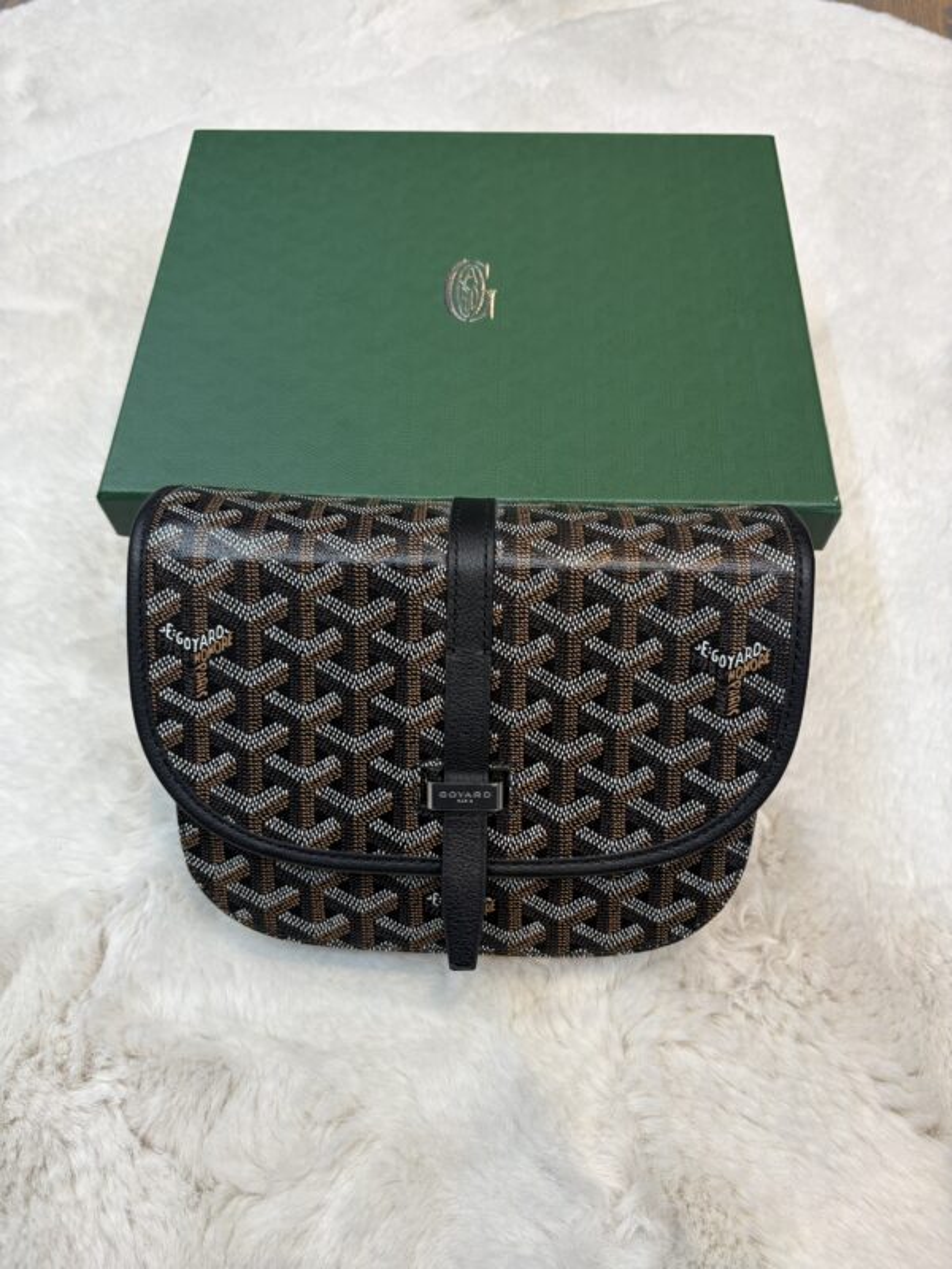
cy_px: 634
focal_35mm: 26
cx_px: 476
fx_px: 953
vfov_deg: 67.3
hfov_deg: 53.1
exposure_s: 1/50
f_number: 1.6
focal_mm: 5.96
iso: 100
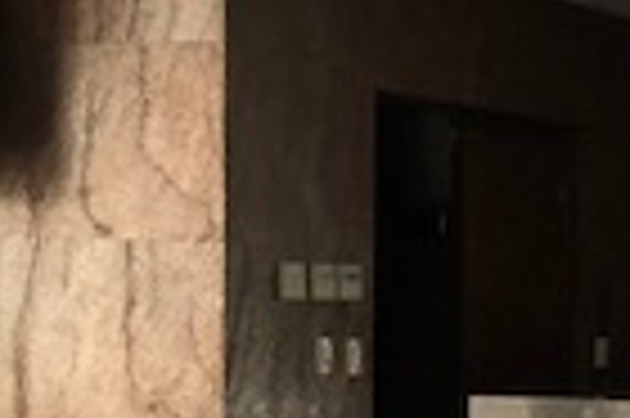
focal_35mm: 133
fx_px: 2325
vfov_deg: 10.1
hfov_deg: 13.2
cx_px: 1278
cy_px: 503
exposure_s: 1/15
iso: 40
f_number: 1.8
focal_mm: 3.99
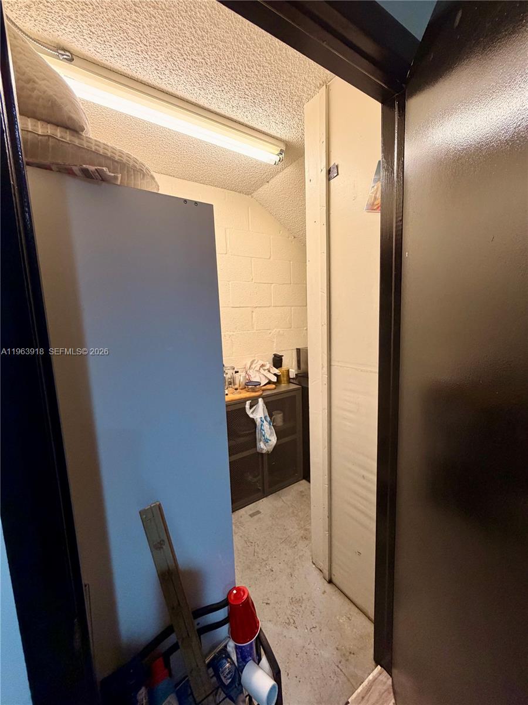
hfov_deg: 85.7
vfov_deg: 102.1
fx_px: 285
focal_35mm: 14
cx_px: 264
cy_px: 352
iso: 250
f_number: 2.2
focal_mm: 2.22
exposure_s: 1/120
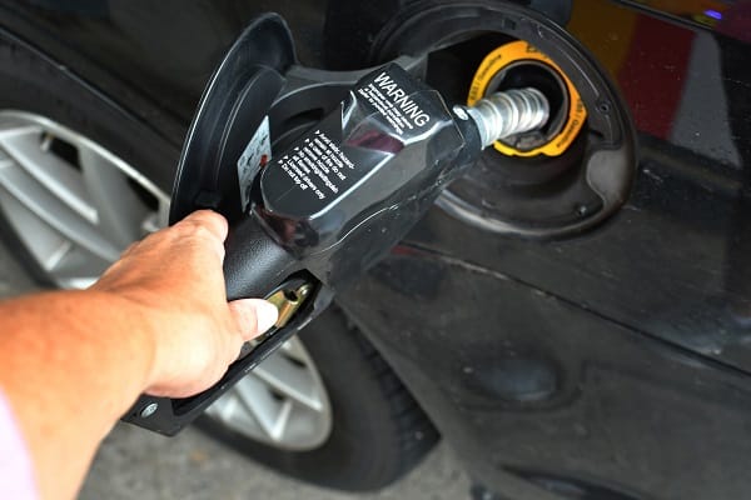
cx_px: 376
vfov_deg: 25.8
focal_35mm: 52
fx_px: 1095
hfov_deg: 37.9
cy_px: 250
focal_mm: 35
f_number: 4.5
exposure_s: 1/80
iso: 250
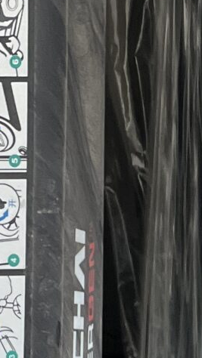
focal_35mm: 153
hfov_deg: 7.0
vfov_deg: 13.9
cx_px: -419
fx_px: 1455
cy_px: 49
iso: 125
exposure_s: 1/121
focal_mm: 5.7
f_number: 1.5
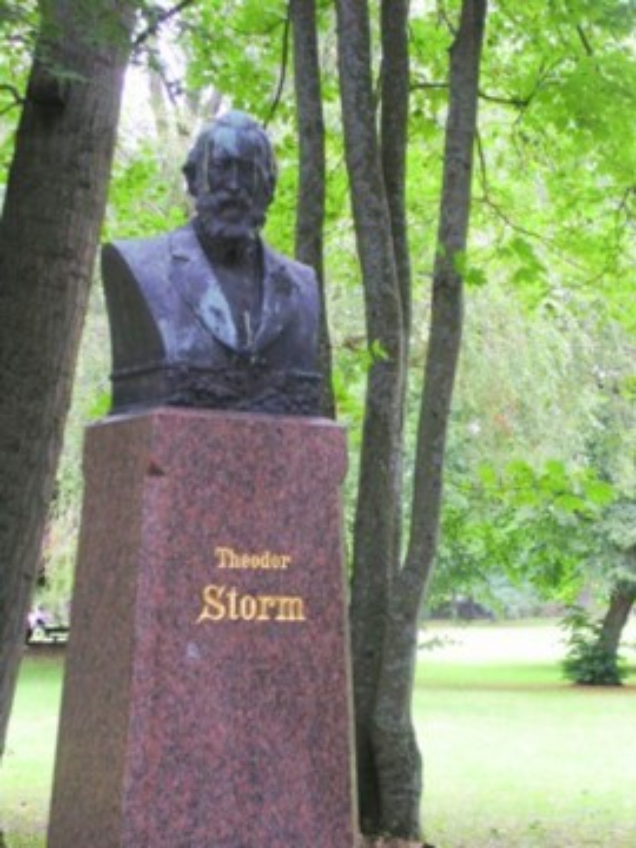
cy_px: 424
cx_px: 318
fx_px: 2009
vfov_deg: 23.8
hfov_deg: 18.0
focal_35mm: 82
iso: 200
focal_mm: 16.9
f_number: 4
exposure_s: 1/60
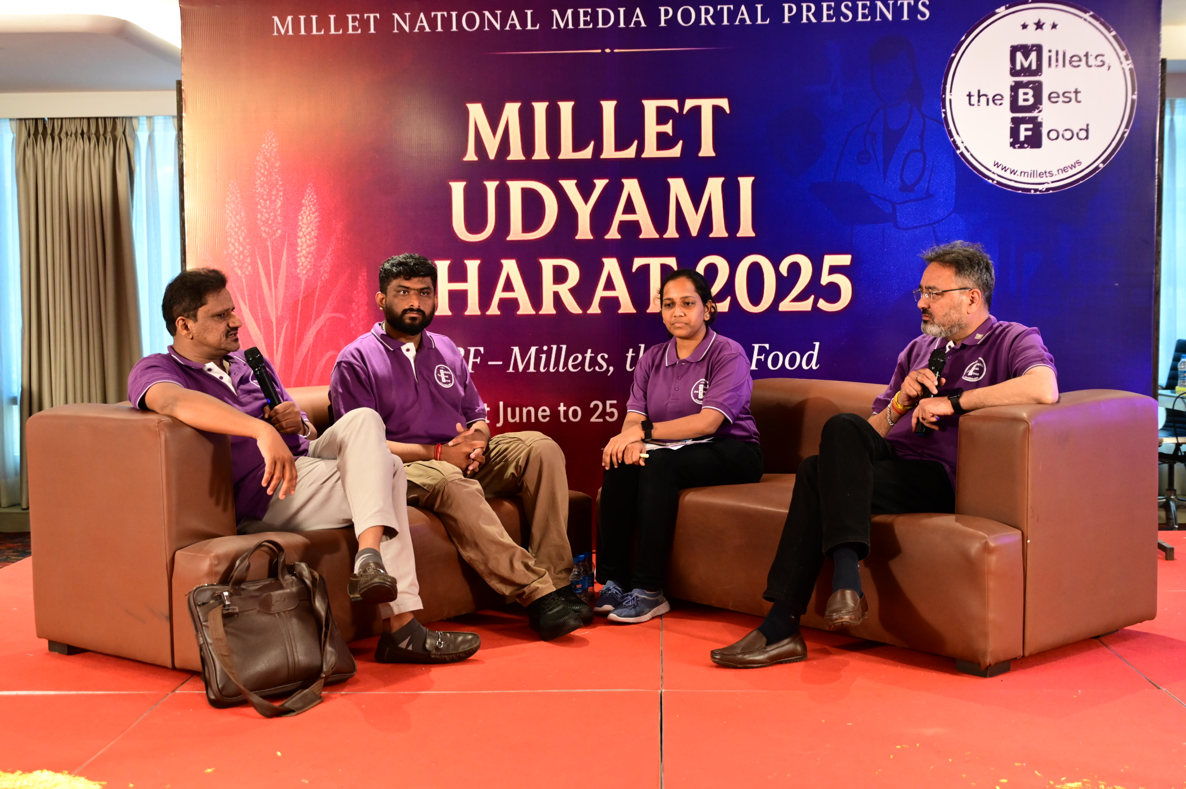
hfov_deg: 44.5
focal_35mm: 44
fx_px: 1449
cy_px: 394
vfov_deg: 30.5
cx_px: 593
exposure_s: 1/90
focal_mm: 44
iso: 3200
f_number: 4
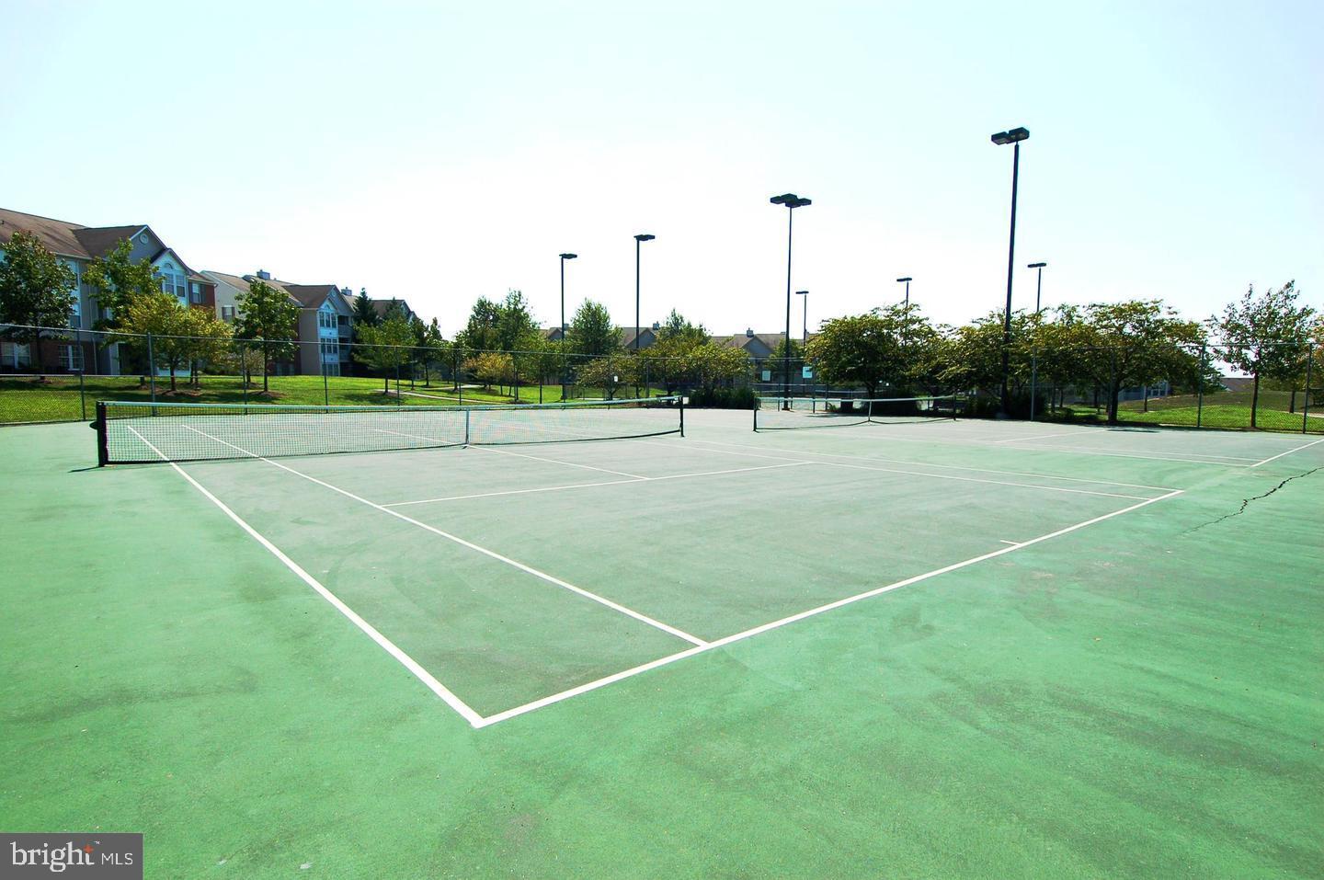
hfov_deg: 90.1
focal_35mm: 18
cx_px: 662
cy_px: 440
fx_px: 661
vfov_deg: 67.3
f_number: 10
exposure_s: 1/400
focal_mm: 12
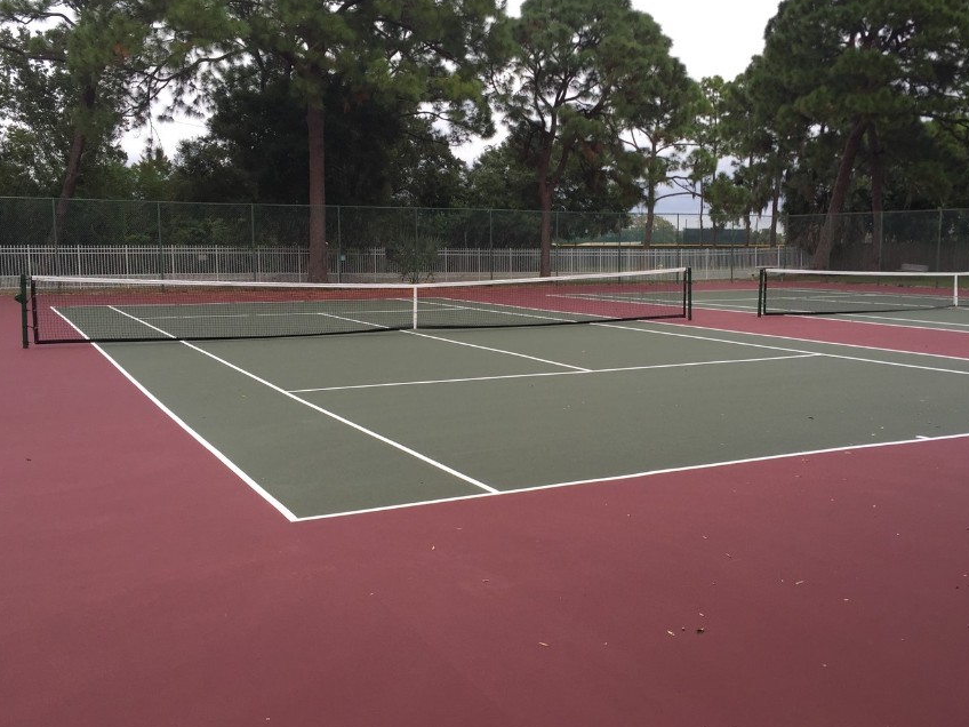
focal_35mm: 35
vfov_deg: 40.7
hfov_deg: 52.5
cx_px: 545
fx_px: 980
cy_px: 386
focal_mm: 4.15
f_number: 2.2
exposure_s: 1/520
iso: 32
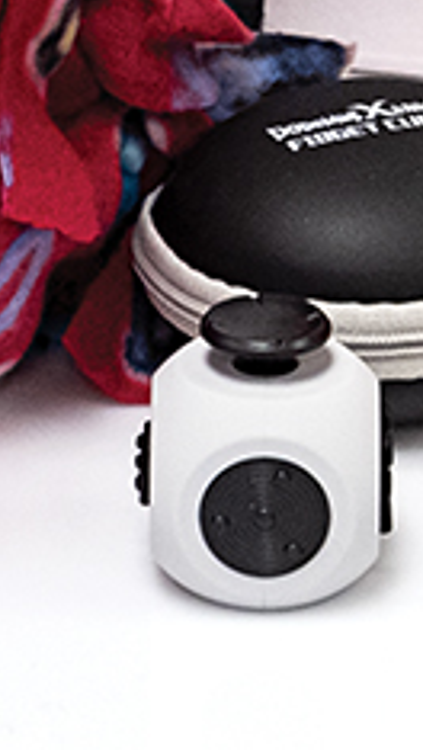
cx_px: 916
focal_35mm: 229
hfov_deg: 5.2
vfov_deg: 9.0
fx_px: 4556
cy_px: -639
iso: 1250
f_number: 5
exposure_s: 1/60
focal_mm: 34.3
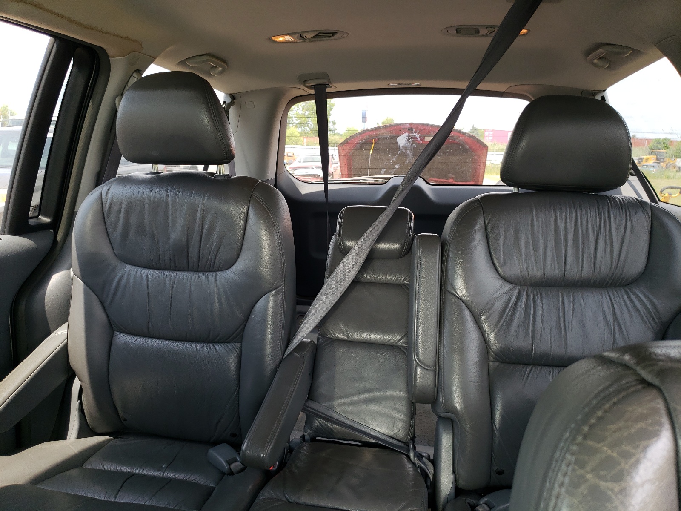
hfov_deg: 67.3
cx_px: 340
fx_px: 511
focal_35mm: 26
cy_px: 256
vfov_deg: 53.1
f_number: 1.5
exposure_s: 1/119
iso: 50
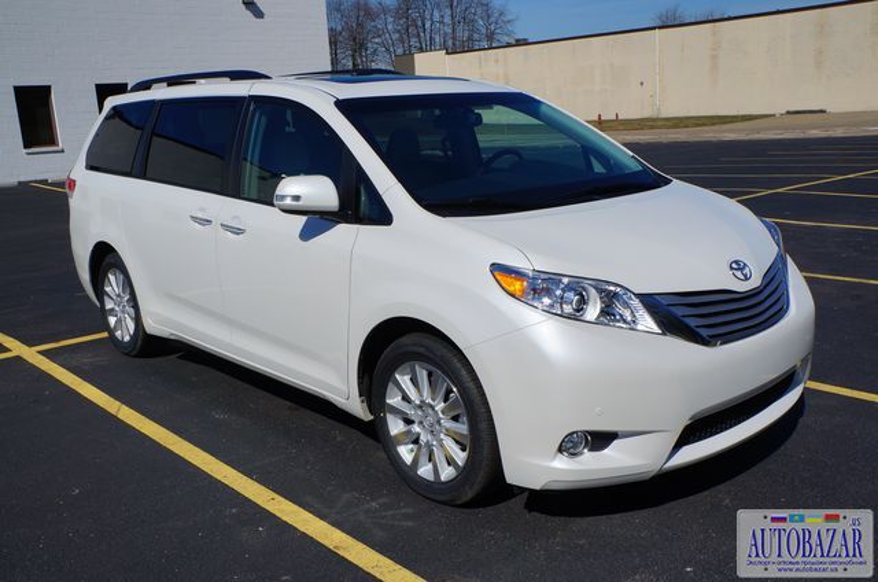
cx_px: 439
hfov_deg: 57.3
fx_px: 803
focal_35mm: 33
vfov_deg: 39.8
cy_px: 291
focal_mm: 22
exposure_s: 1/640
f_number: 13
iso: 200
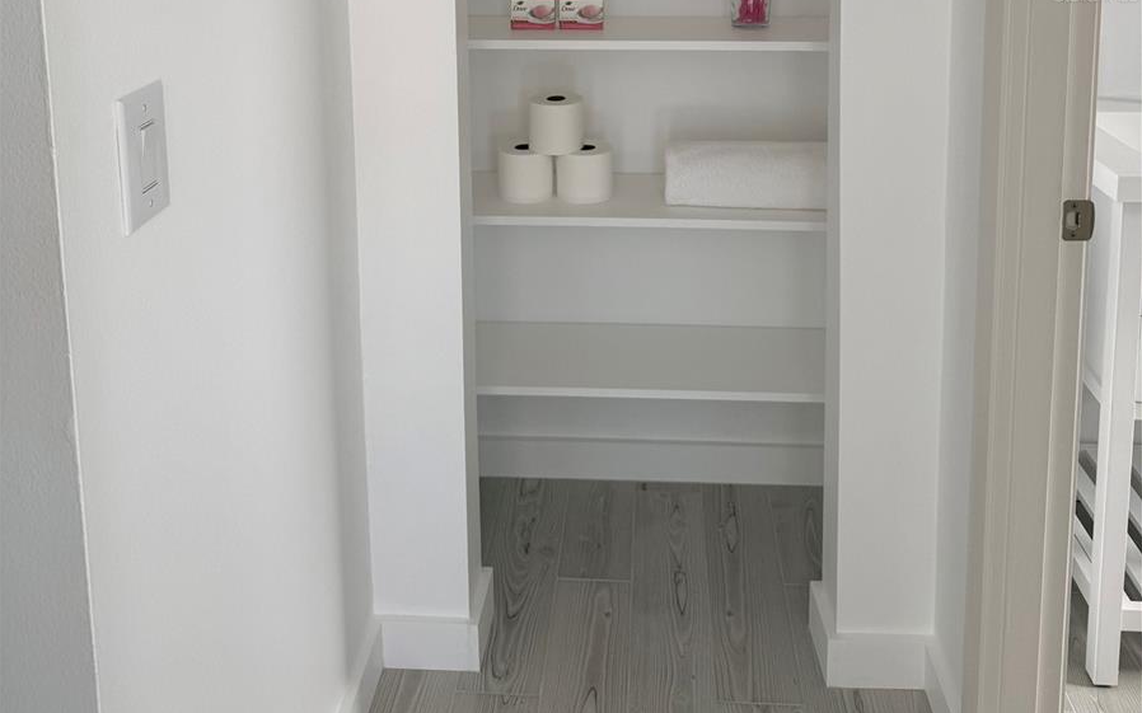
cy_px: -6
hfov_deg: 56.7
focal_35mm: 34
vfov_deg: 33.9
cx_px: 571
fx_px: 1058
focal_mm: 6.76
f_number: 1.78
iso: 80
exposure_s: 1/326
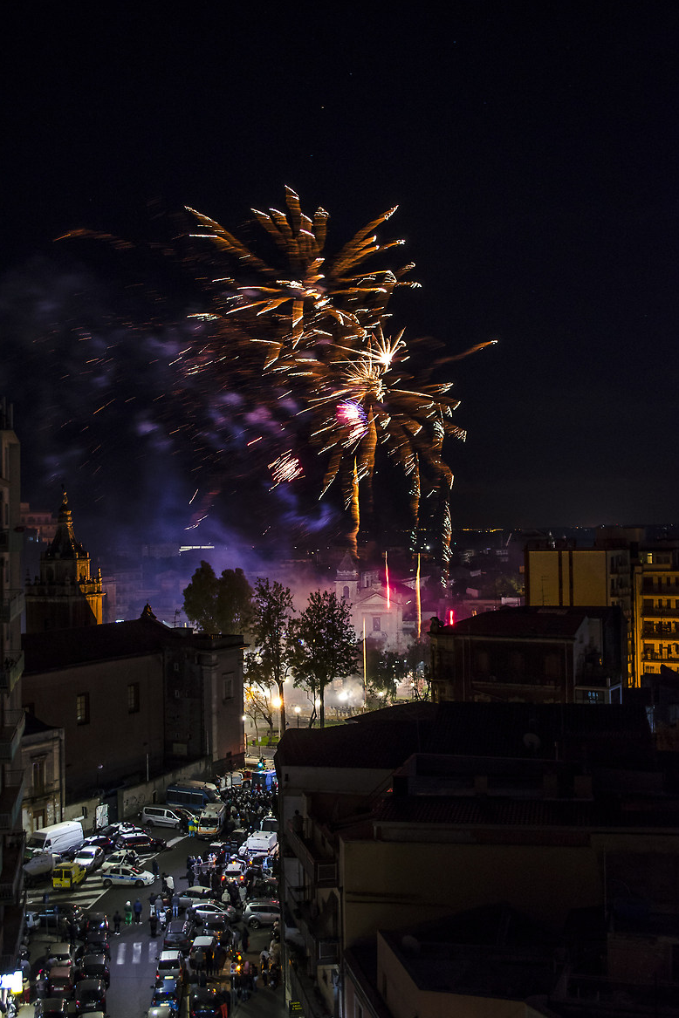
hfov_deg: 33.4
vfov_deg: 48.5
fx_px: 1132
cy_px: 509
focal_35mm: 40
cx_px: 345
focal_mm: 26
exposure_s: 1/4
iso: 1000
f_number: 4.2
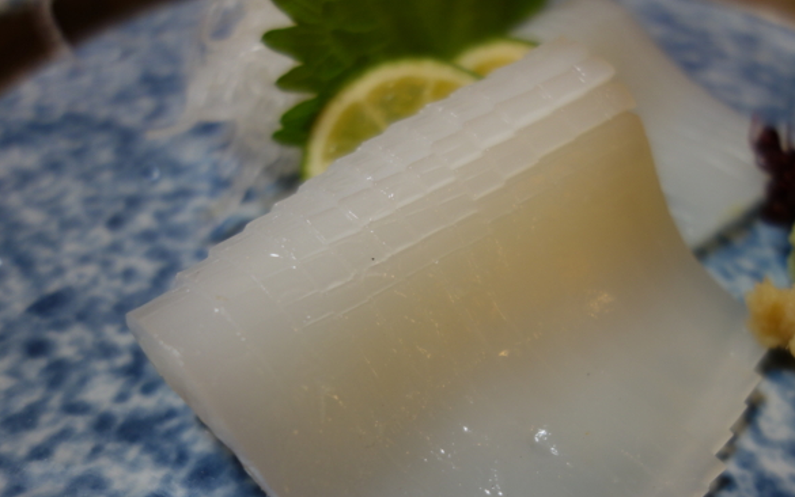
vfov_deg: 32.6
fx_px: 845
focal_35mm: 39
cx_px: 515
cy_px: 321
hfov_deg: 49.7
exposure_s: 1/40
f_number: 1.8
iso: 125
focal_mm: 10.4
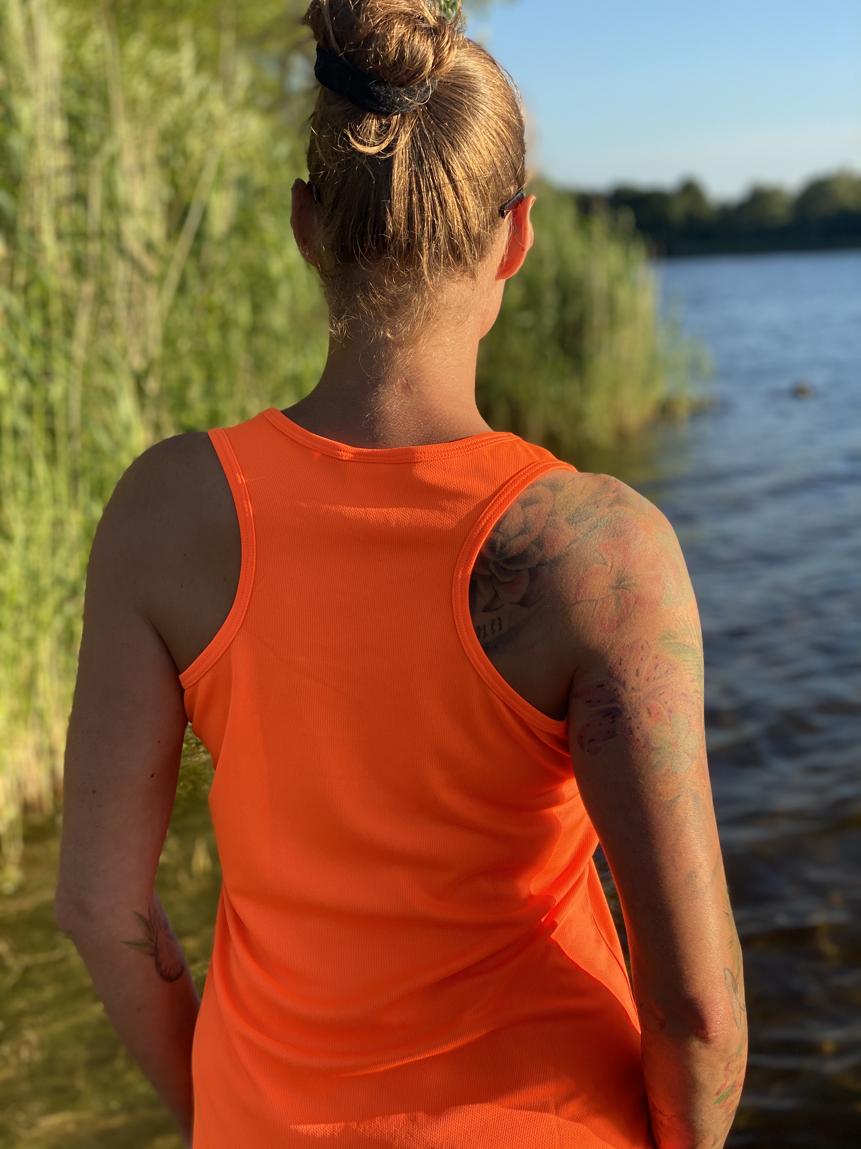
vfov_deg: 36.8
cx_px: 430
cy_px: 574
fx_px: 1725
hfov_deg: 28.0
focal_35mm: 52
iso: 20
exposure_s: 1/592
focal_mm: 6
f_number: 2
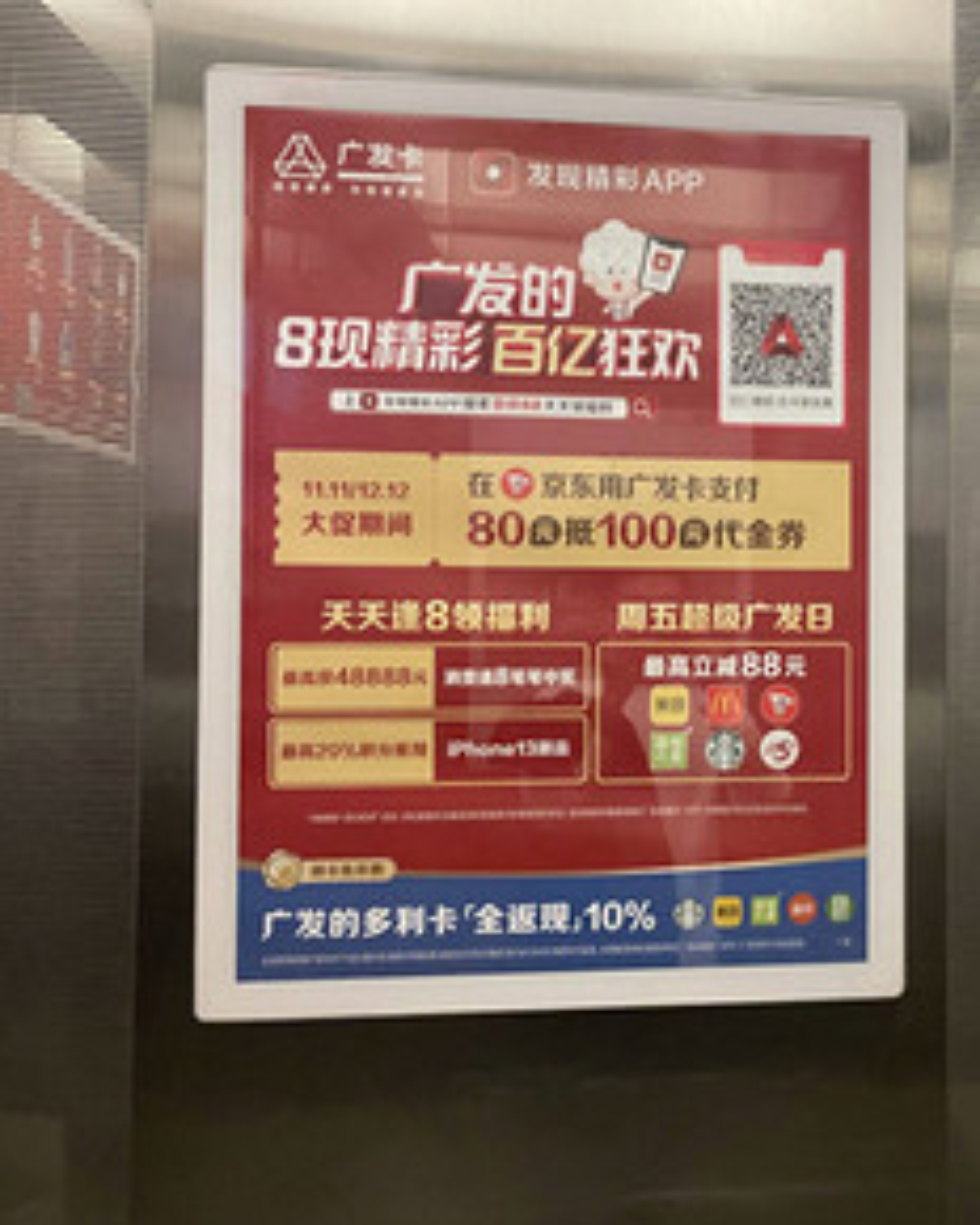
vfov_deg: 51.5
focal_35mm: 35
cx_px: 794
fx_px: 1269
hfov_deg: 40.4
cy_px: 612
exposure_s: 1/40
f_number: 1.6
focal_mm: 4.2
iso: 500
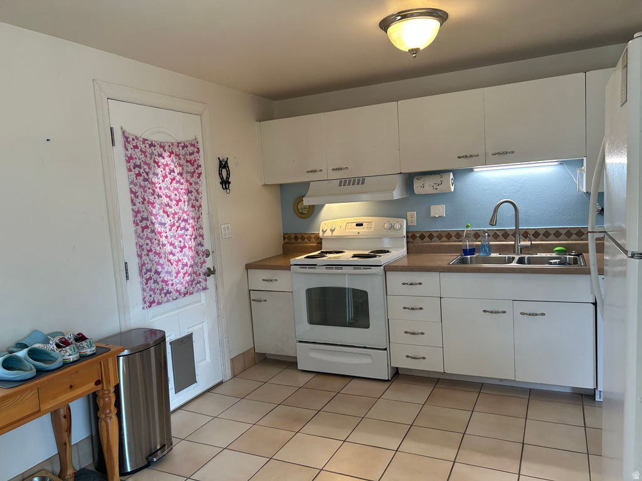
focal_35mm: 26
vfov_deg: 53.1
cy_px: 240
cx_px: 321
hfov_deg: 67.3
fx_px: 482
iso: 80
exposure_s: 1/120
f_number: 1.5
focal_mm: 5.7
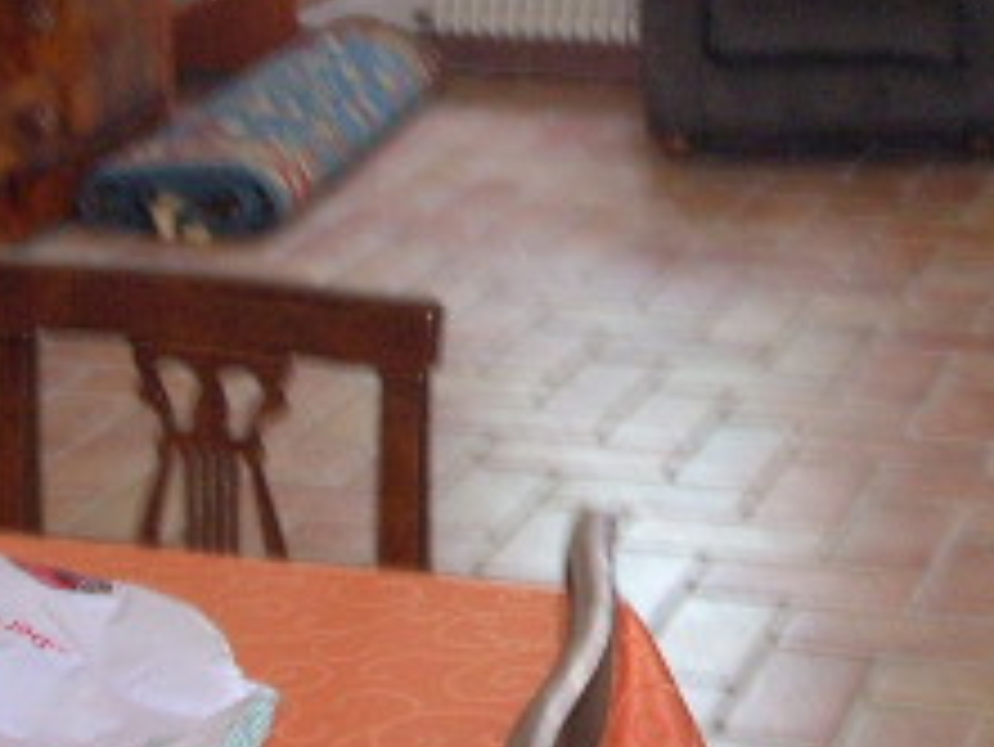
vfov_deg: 13.6
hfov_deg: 18.3
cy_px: -18
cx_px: 706
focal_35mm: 107
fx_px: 3074
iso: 200
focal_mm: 6.2
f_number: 2.8
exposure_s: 1/30
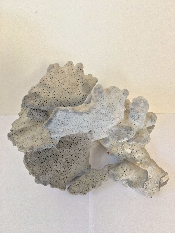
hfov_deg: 48.2
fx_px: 195
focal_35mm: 29
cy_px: 116
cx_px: 88
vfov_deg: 61.7
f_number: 2.2
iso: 250
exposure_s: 1/17
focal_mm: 4.15
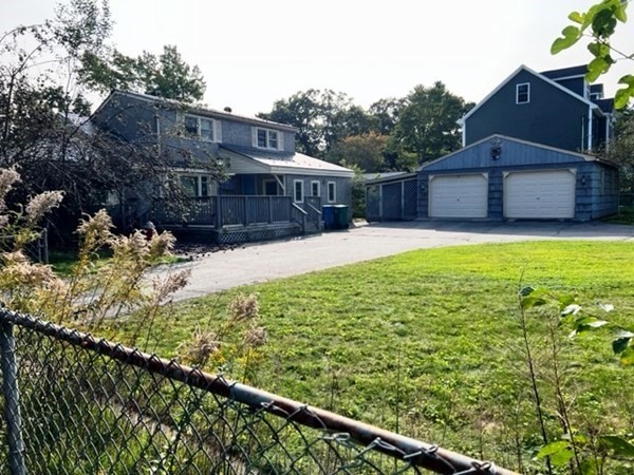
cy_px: 238
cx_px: 317
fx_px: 476
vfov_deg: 53.1
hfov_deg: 67.3
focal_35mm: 26
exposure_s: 1/2123
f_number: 1.5
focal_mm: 5.7
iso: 50
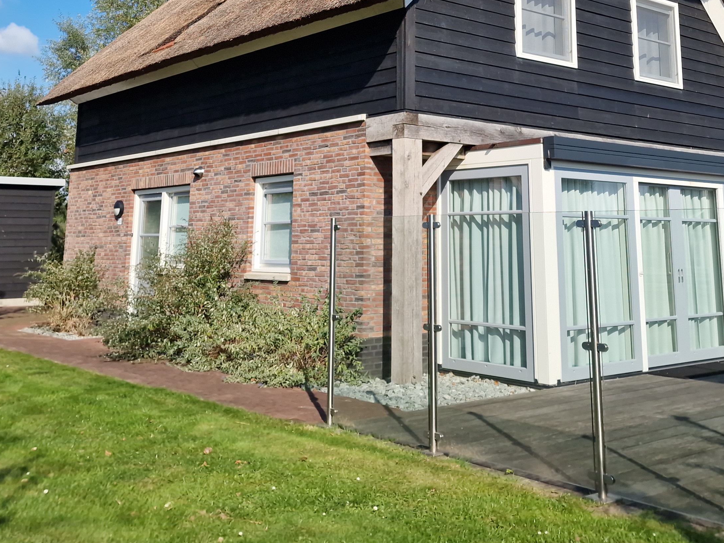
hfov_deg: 44.7
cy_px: 60
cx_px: 414
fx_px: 879
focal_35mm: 42
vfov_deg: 32.7
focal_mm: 6.4
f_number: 1.8
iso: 50
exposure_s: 1/9709
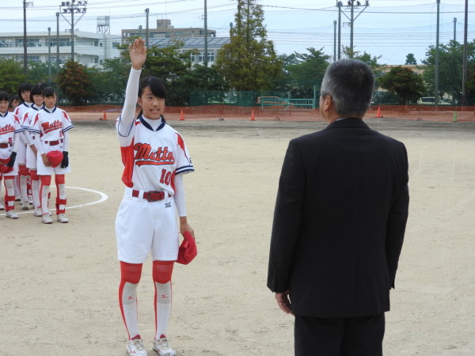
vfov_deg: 21.0
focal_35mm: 70
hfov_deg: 27.8
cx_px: 238
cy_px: 178
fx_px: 961
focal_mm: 12.5
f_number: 4.5
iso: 100
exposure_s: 1/400
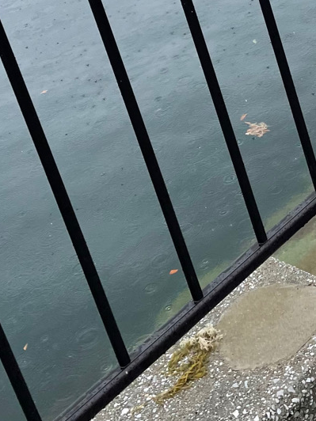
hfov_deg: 28.4
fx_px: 609
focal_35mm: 50
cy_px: 108
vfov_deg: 37.3
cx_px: 261
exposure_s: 1/3205
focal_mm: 4.2
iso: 32
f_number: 1.6
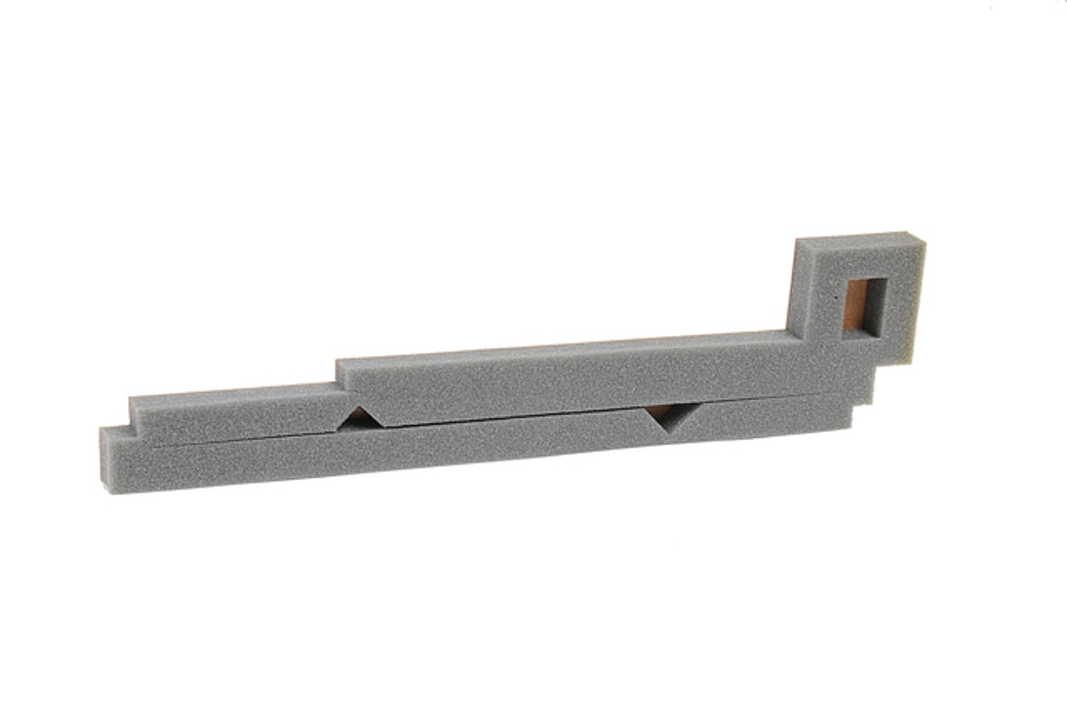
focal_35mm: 68
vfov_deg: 20.1
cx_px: 534
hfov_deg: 29.9
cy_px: 354
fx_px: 1998
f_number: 19
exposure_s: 1/180
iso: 400
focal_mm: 45
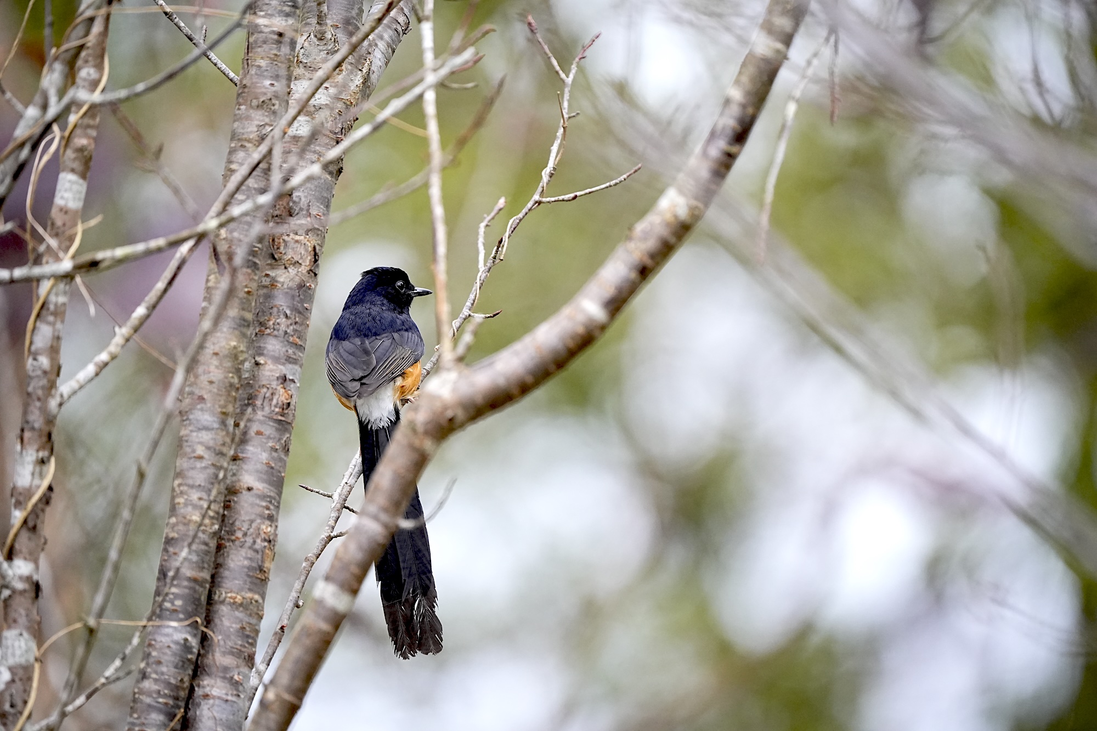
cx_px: 548
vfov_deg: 2.3
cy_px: 366
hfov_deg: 3.4
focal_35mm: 600
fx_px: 18280
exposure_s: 1/1600
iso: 3200
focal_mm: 600
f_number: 6.3
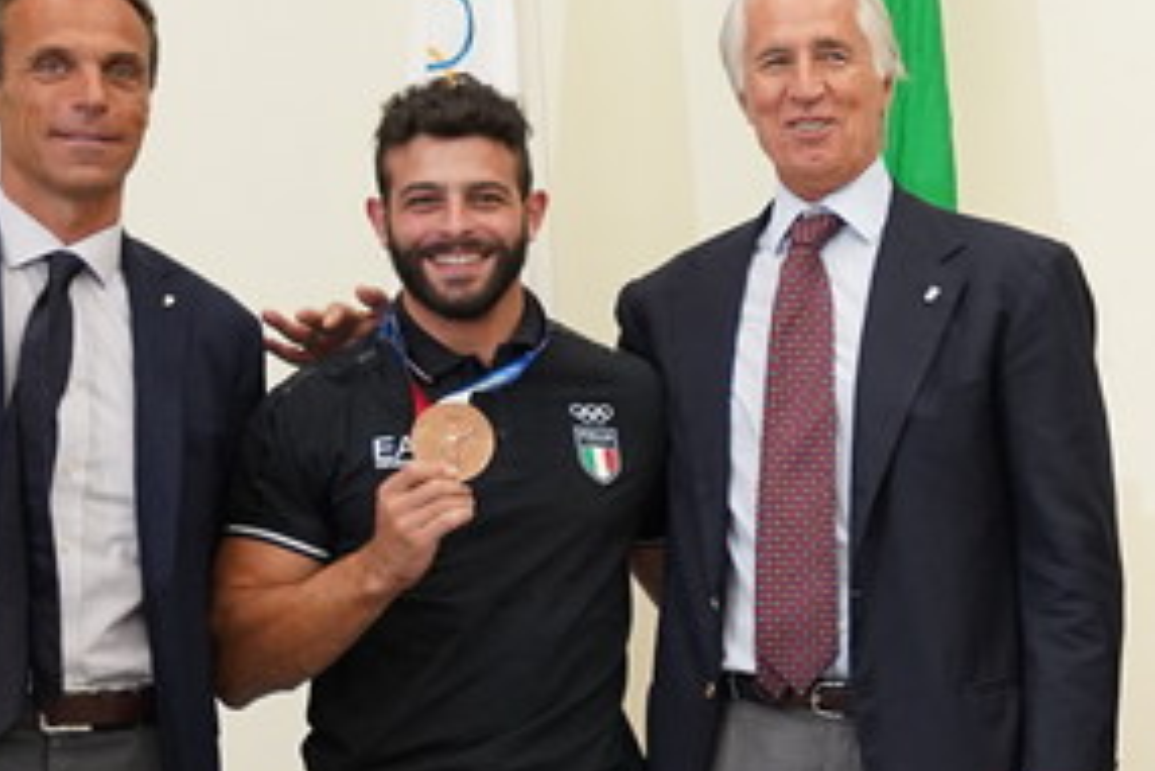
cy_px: 688
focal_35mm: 133
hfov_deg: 14.5
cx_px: 1636
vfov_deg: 10.3
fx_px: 4269
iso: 2500
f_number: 2.8
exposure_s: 1/320
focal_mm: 38
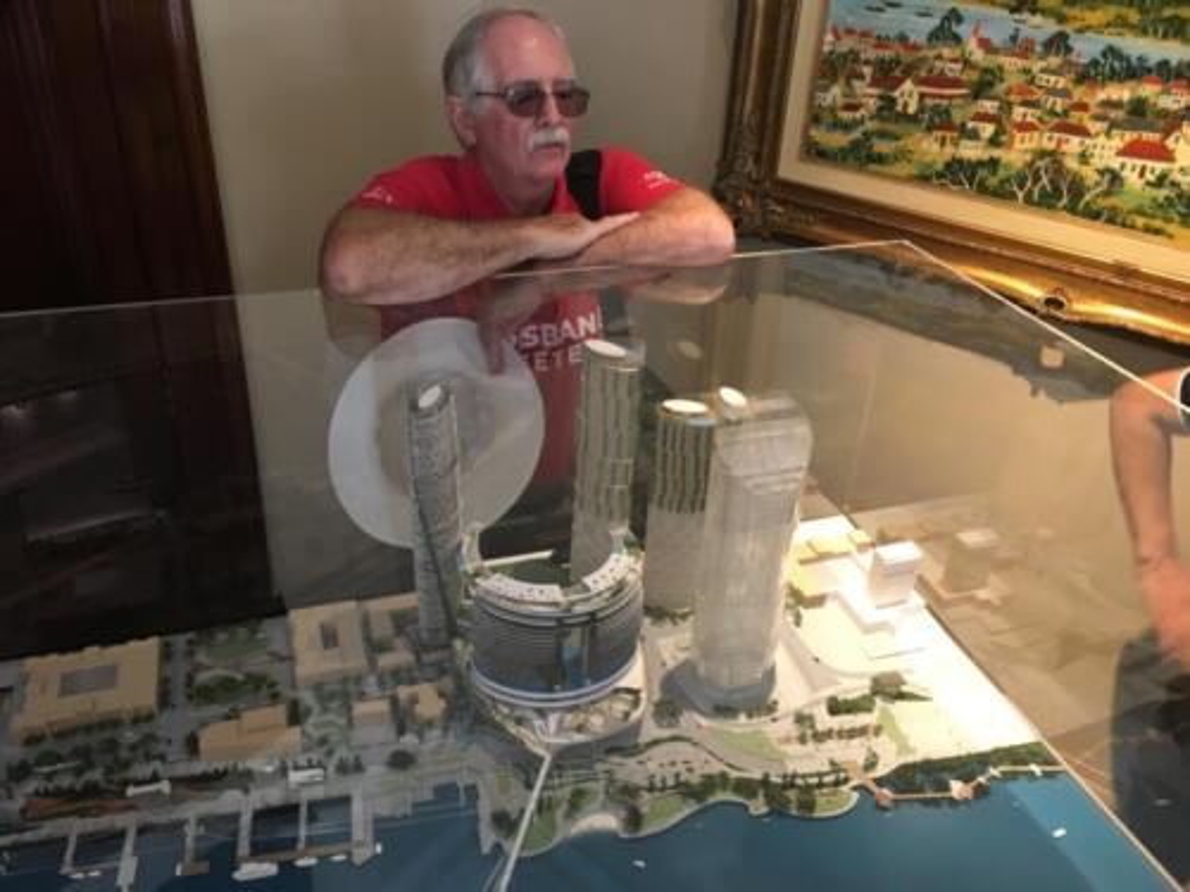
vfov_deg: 48.2
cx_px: 595
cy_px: 446
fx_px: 997
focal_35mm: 29
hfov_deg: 61.7
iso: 200
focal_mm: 4.15
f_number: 2.2
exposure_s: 1/20
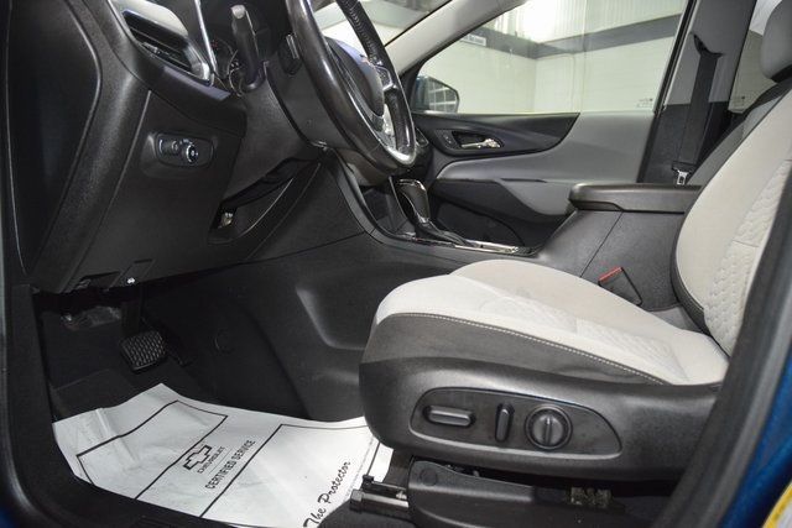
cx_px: 396
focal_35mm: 27
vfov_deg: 48.0
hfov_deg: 67.4
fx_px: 594
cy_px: 264
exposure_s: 1/80
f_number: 3.5
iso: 2800
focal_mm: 18
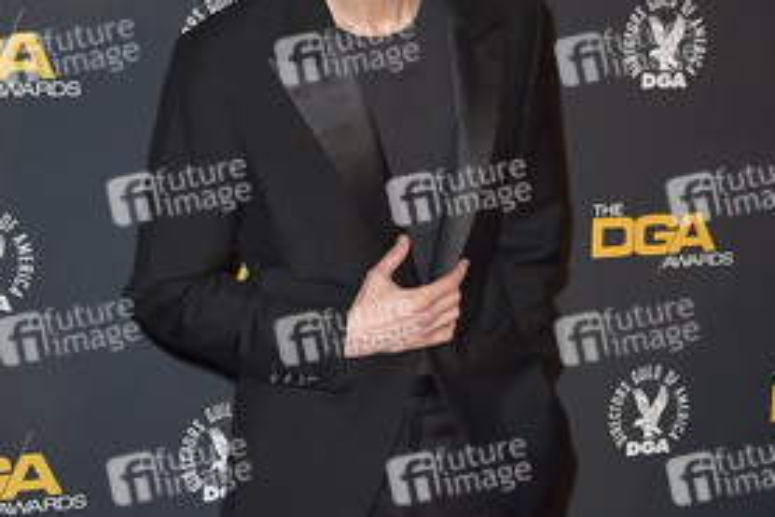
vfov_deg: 20.8
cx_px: 383
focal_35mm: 65
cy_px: 123
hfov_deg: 30.9
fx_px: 1400
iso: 640
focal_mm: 40
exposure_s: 1/250
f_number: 6.3
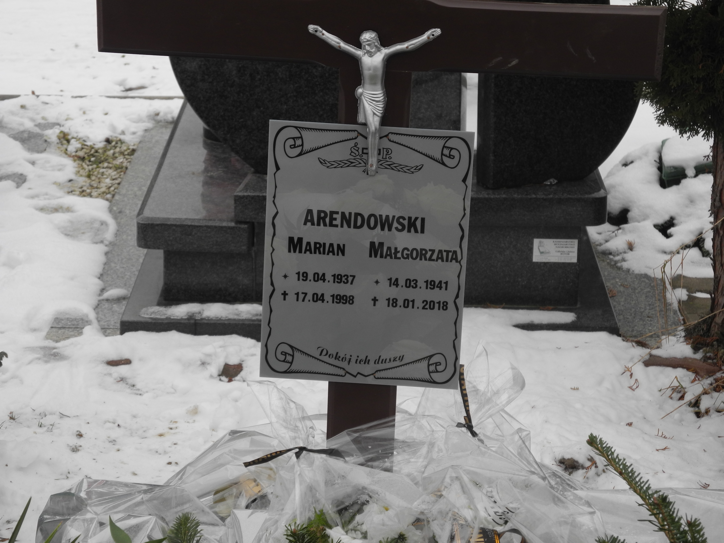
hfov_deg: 18.7
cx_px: 362
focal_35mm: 105
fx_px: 2196
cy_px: 272
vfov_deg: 14.1
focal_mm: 22.5
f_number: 4.5
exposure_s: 1/80
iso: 100
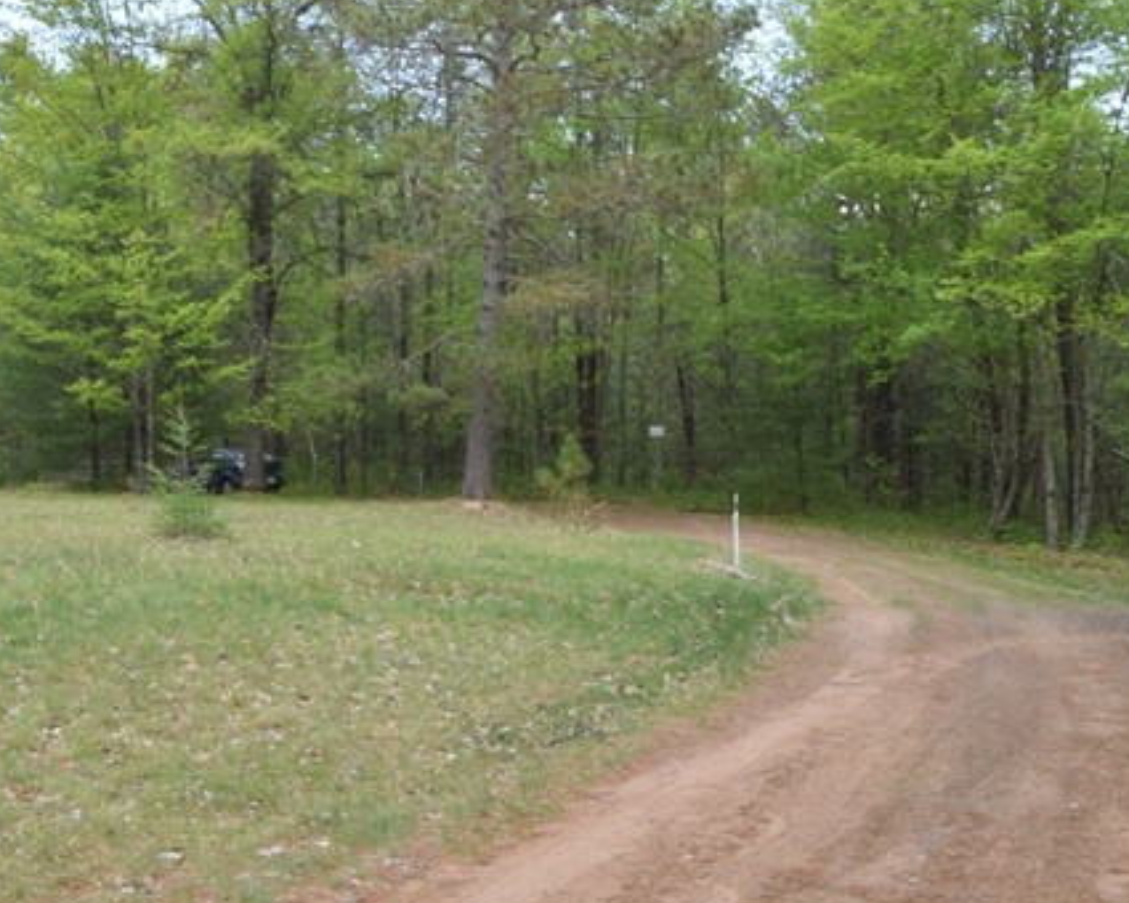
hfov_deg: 49.9
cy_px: 436
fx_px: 1203
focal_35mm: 36
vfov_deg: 41.1
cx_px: 438
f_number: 9
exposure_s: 1/200
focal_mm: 10
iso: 320
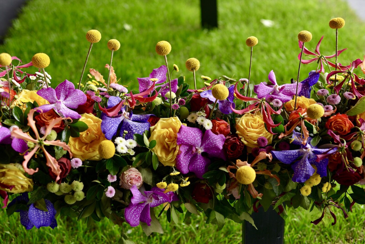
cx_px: 182
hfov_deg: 39.6
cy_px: 122
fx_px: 507
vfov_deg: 27.0
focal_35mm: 50
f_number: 3.3
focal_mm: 50
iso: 400
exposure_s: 1/180
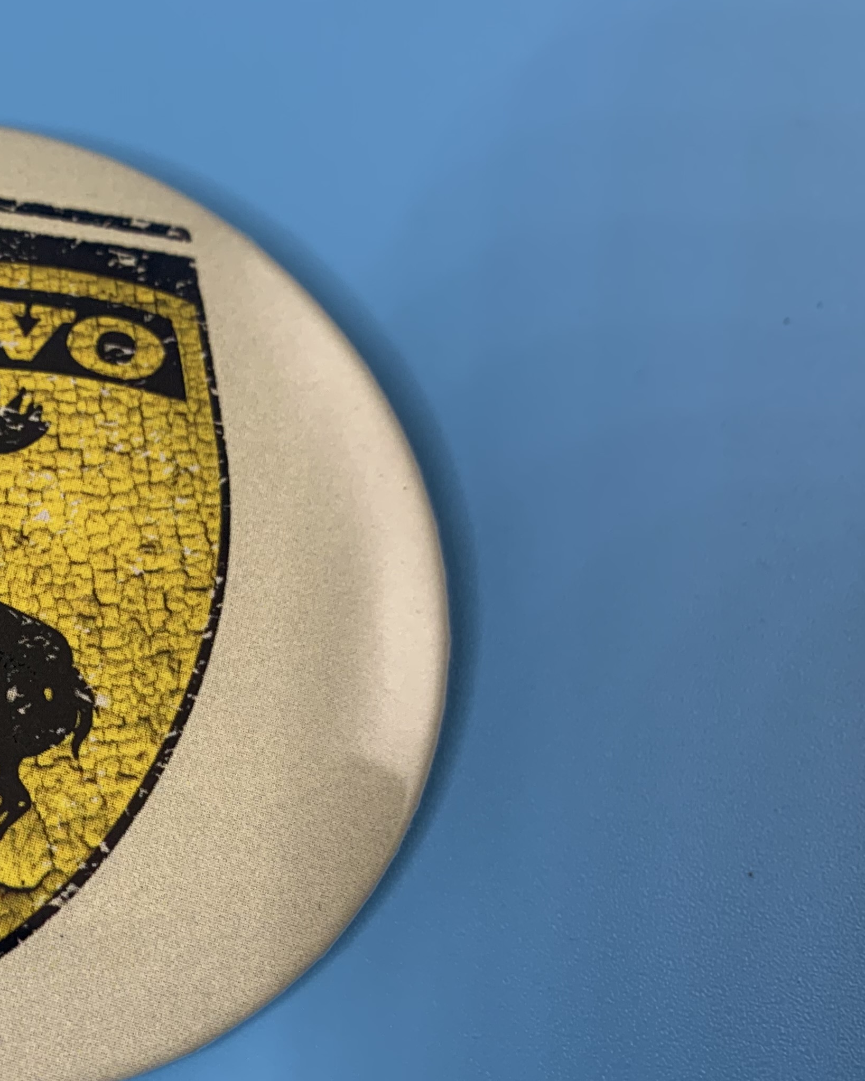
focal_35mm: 50
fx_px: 1600
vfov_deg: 37.3
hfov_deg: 27.0
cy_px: 580
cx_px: -156
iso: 25
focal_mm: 4.25
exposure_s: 1/118
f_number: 1.8
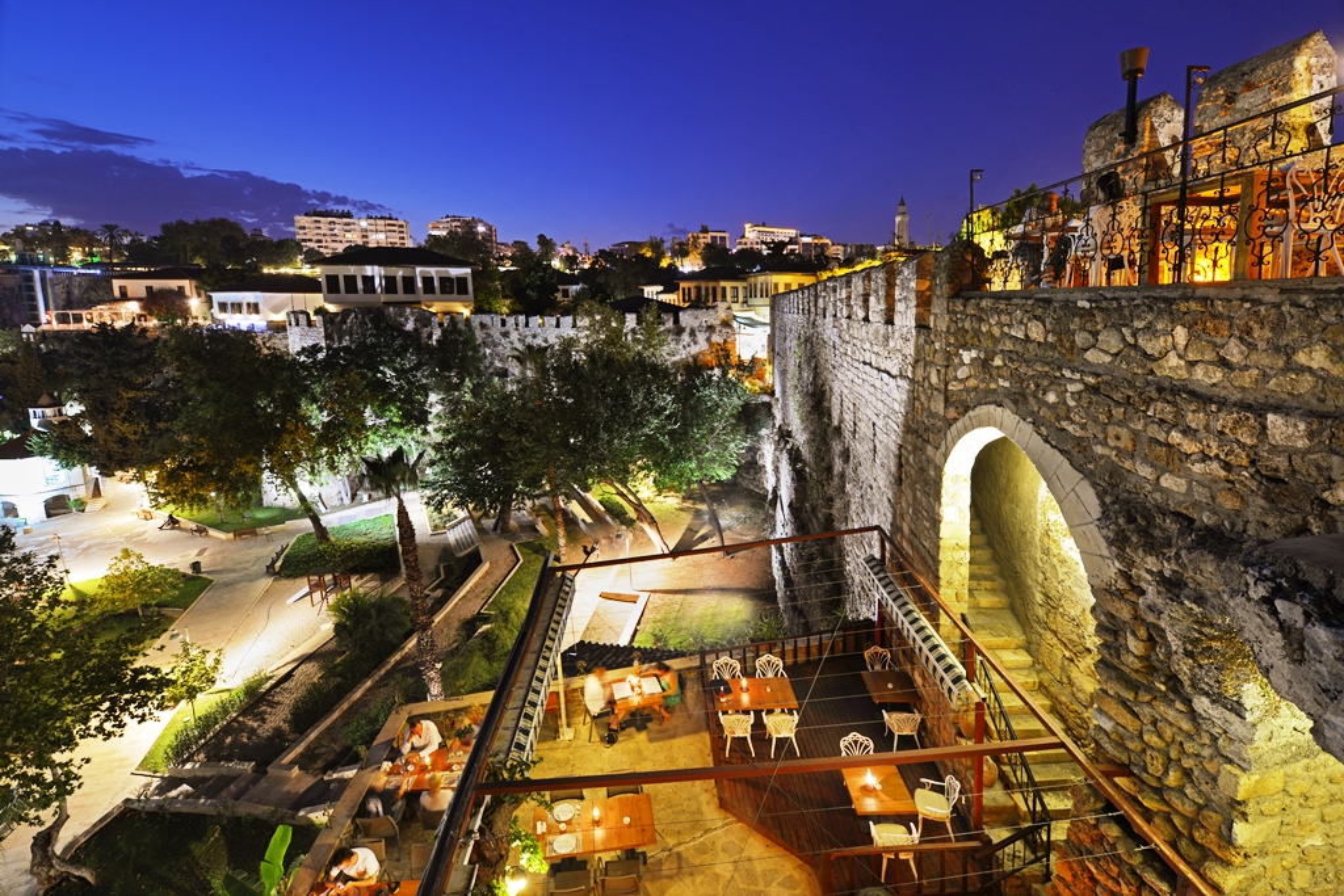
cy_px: 448
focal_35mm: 14
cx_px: 672
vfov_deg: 81.2
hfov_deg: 104.2
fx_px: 523
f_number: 8
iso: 100
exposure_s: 20
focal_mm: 14
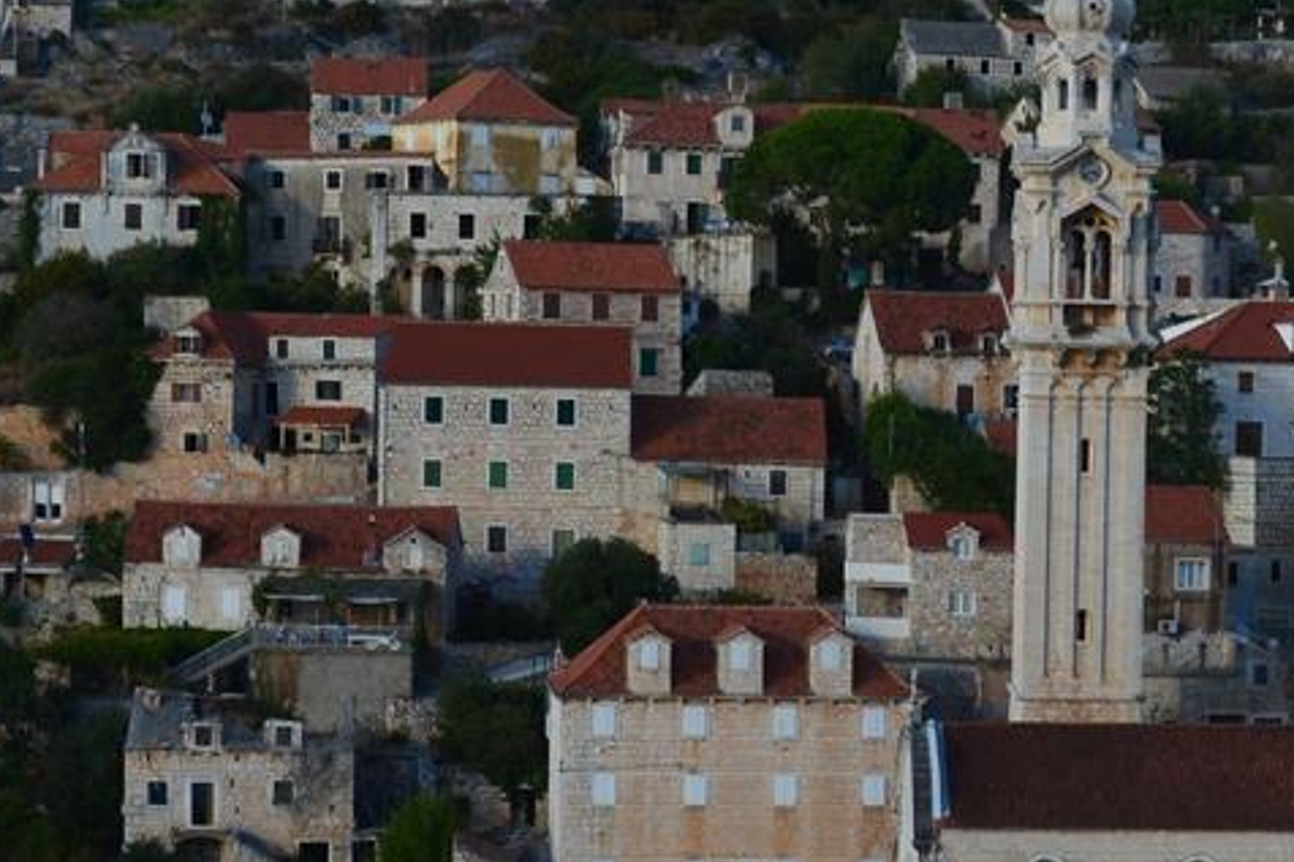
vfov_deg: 12.3
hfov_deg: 18.3
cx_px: 1006
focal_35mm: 111
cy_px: 450
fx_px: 3988
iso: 200
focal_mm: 22
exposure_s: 1/250
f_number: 8
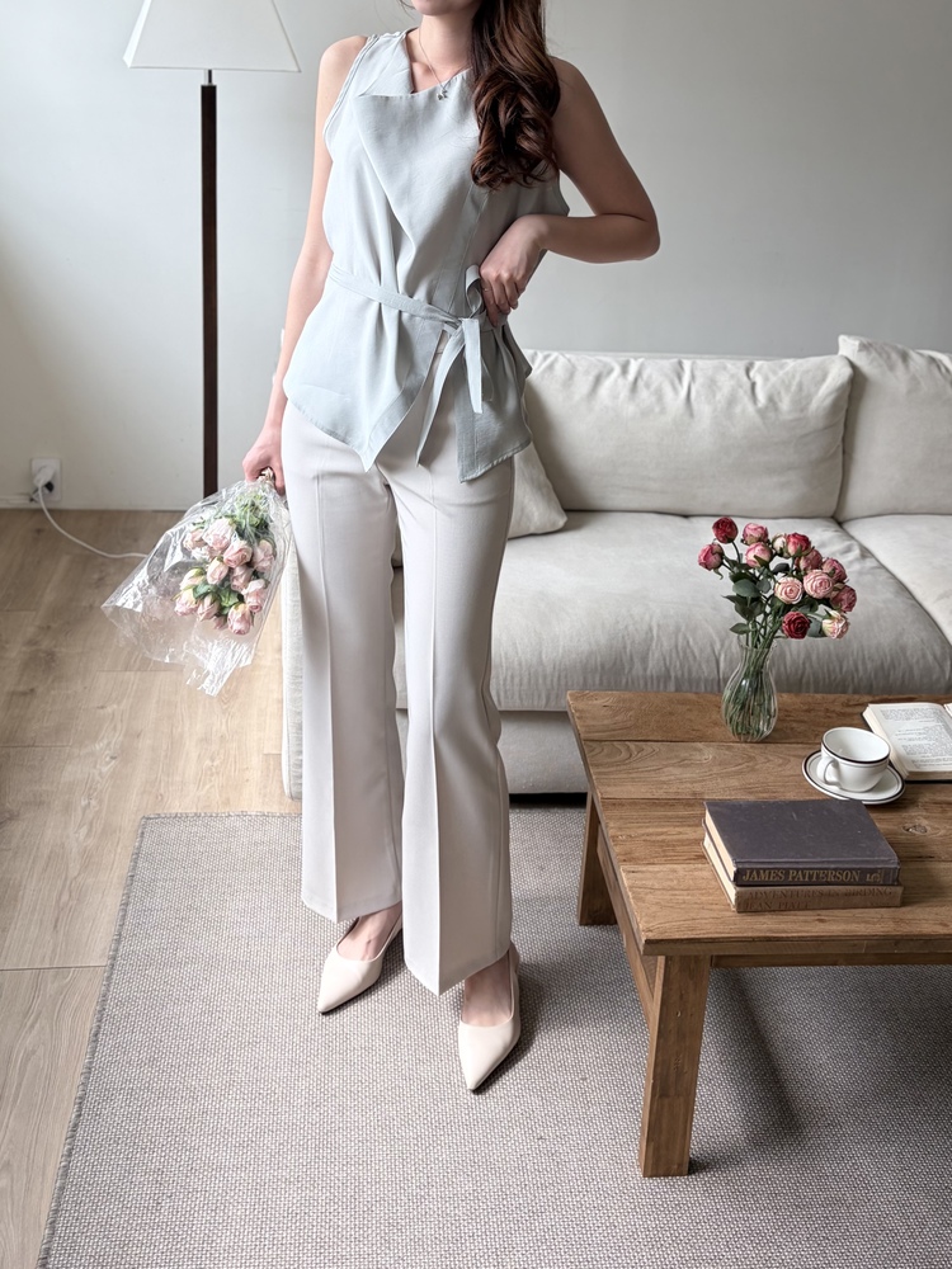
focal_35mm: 26
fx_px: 953
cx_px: 476
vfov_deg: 67.3
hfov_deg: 53.1
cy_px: 634
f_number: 1.6
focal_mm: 5.96
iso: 40
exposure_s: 1/262
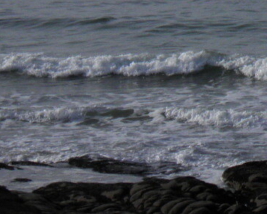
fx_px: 2876
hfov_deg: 5.2
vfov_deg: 4.2
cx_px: 472
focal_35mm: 364
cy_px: -73
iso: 50
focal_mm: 15.2
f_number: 4.9
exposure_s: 1/800
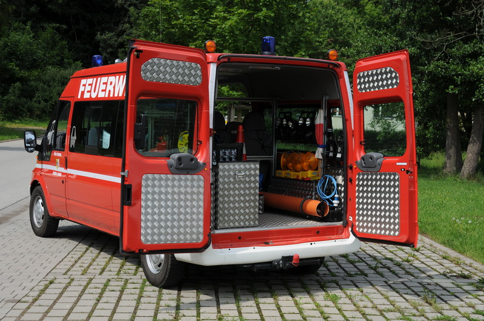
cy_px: 160
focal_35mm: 57
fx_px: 765
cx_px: 242
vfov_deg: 23.7
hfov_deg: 35.1
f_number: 5.6
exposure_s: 1/500
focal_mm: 38
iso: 200
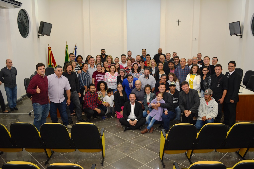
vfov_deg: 43.6
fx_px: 212
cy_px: 84
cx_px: 127
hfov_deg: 61.9
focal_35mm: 30
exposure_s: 1/60
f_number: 4
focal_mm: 20
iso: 450
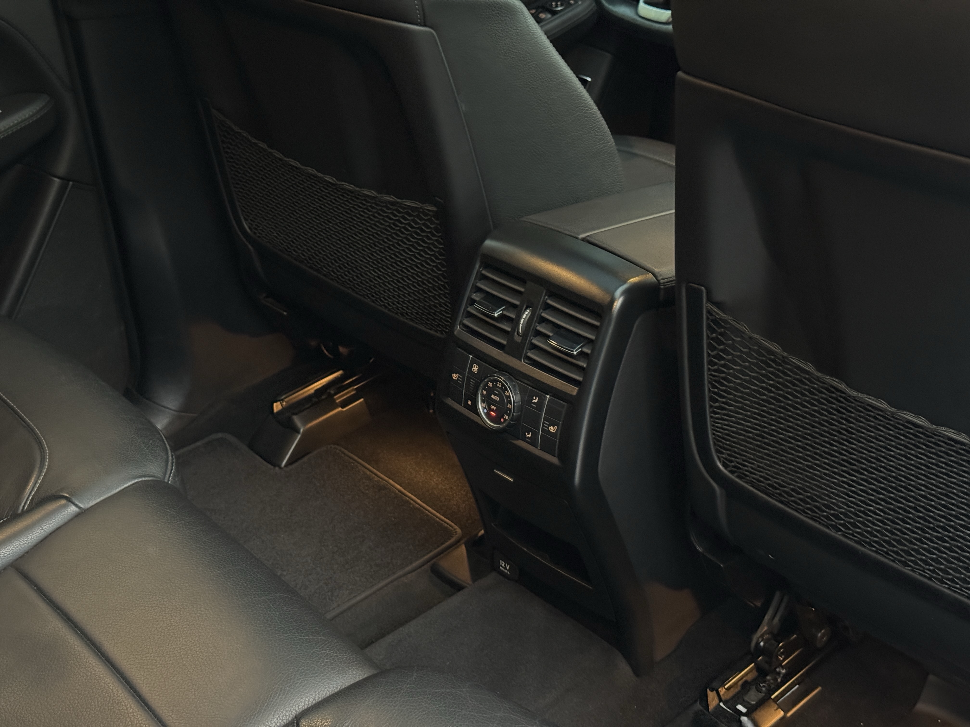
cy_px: 364
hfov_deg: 39.7
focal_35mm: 48
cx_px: 485
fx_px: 1345
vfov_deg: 30.3
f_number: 1.78
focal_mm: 6.76
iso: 800
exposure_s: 1/21
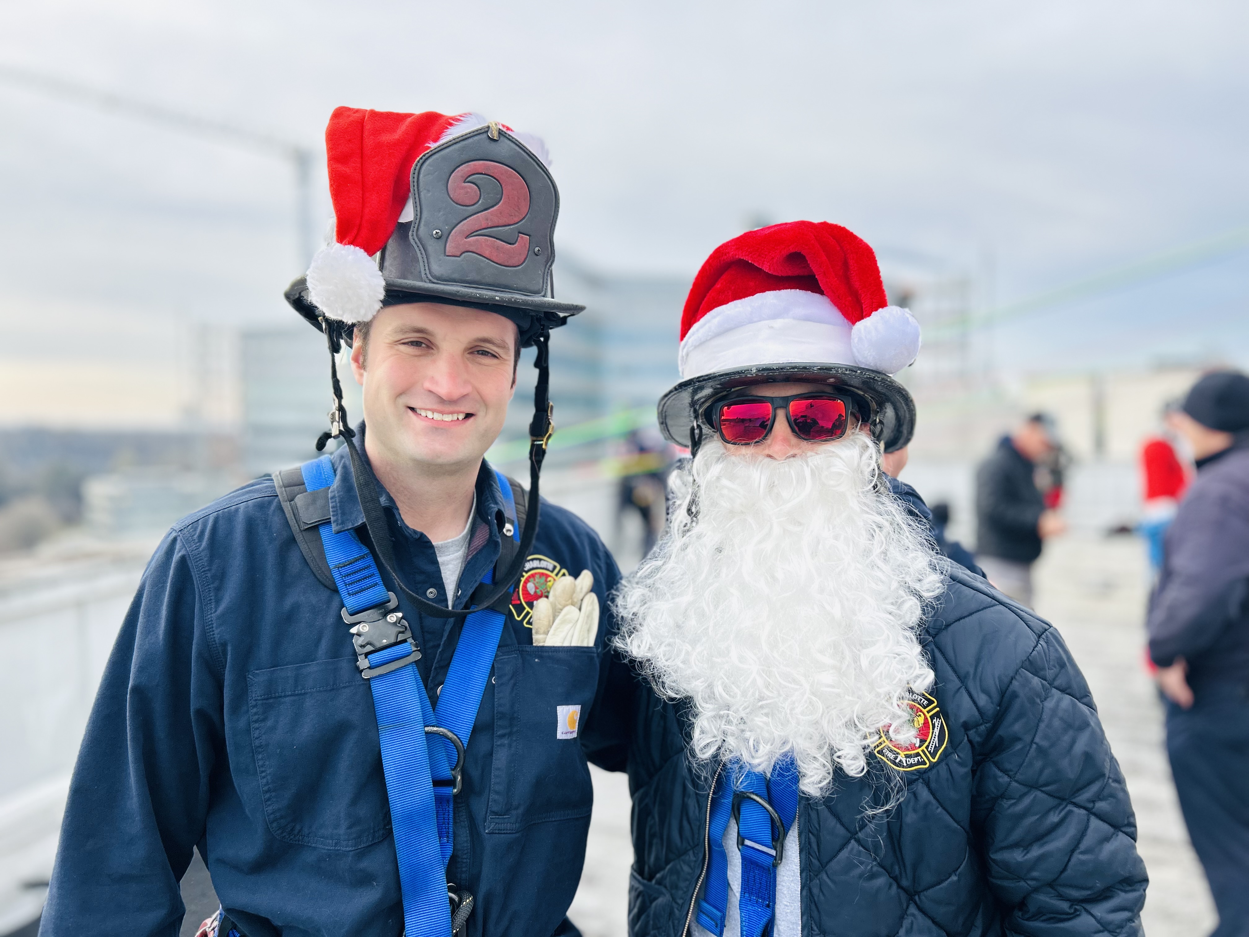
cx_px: 624
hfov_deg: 67.3
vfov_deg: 53.1
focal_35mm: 26
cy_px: 468
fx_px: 938
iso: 50
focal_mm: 5.7
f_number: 1.5
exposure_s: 1/1488
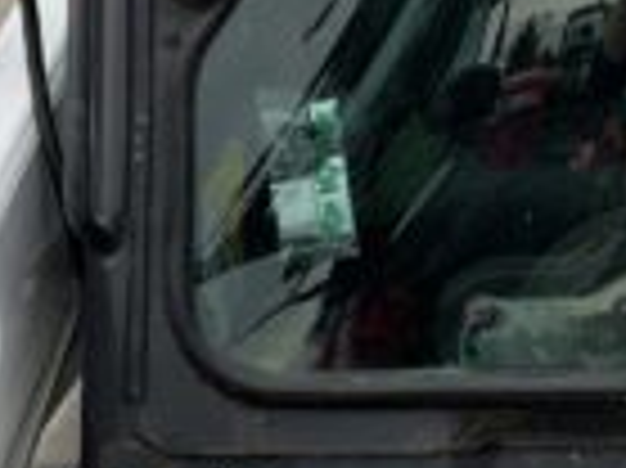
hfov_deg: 14.4
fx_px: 2421
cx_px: 676
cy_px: -45
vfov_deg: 10.9
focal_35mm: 134
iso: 16
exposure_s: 1/551
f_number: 1.8
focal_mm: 3
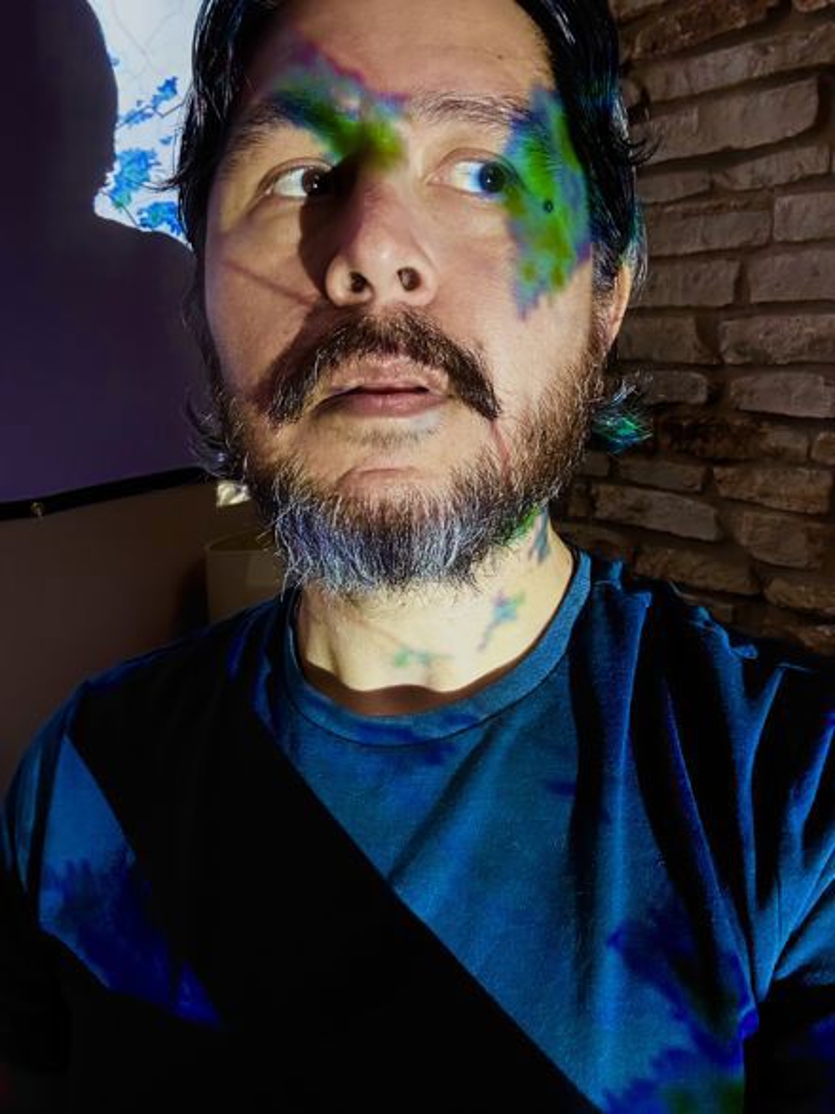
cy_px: 557
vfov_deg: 60.0
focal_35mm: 30
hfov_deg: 46.8
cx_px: 418
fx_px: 965
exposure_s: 1/60
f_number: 1.9
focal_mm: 2.69
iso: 200
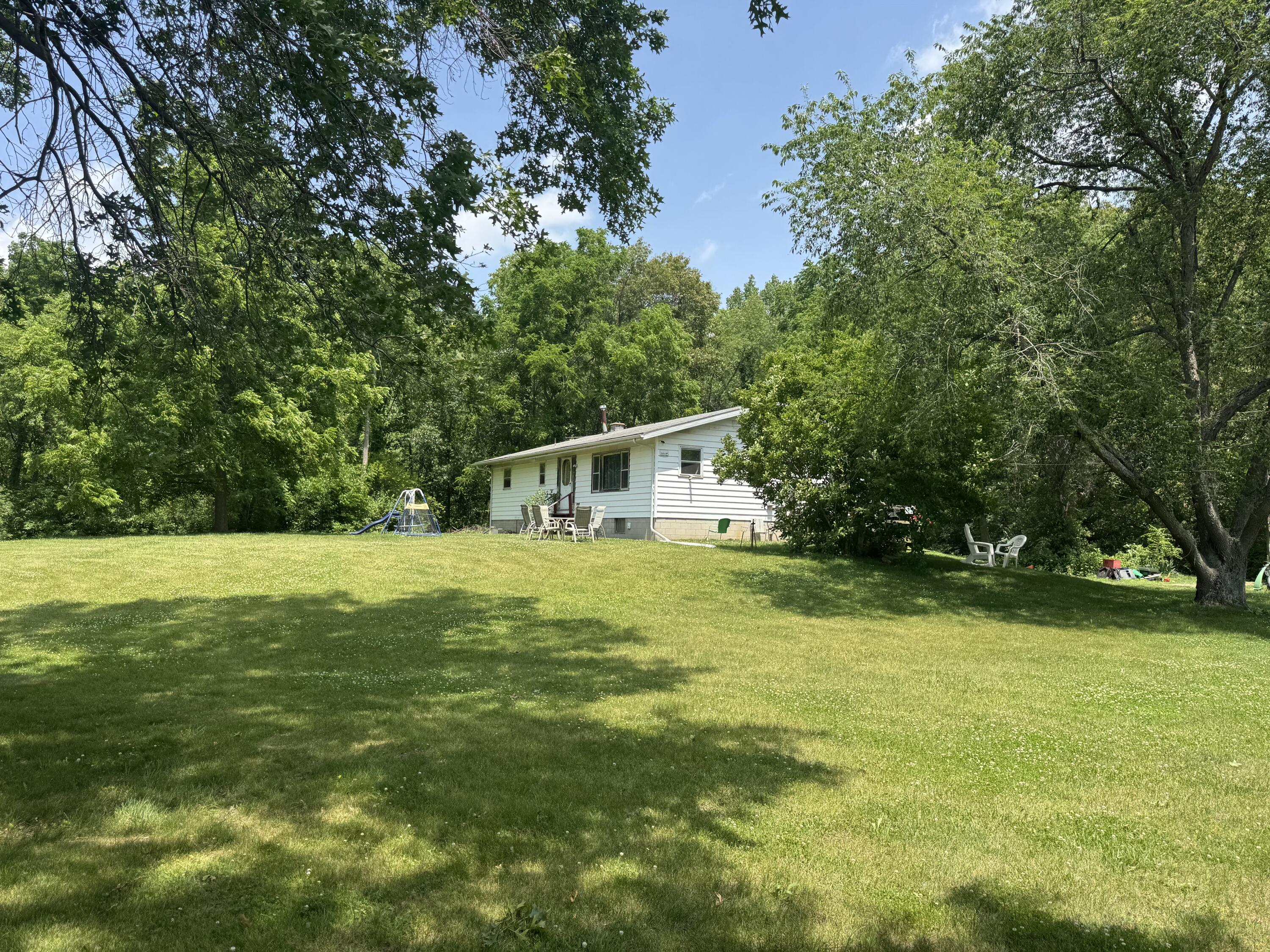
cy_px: 476
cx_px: 635
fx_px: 881
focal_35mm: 24
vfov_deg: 56.8
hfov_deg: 71.6
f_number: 1.78
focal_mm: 6.76
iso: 80
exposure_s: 1/1980
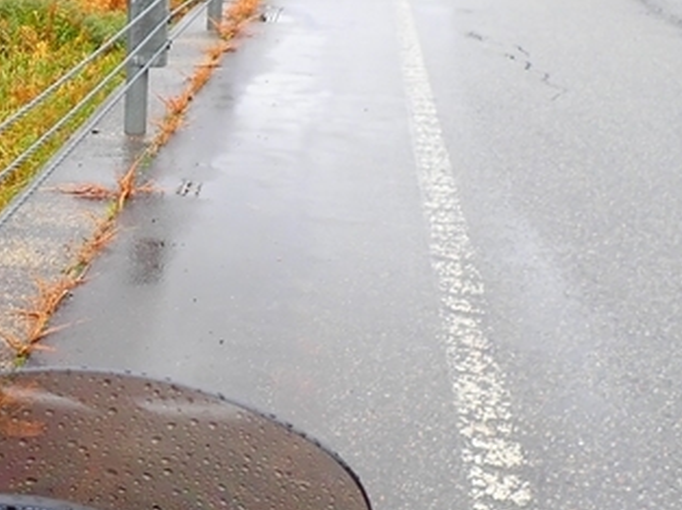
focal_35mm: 64
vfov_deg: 22.8
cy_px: 174
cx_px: -31
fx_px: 1259
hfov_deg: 28.1
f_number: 2.8
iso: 100
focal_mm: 4.5
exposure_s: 1/160
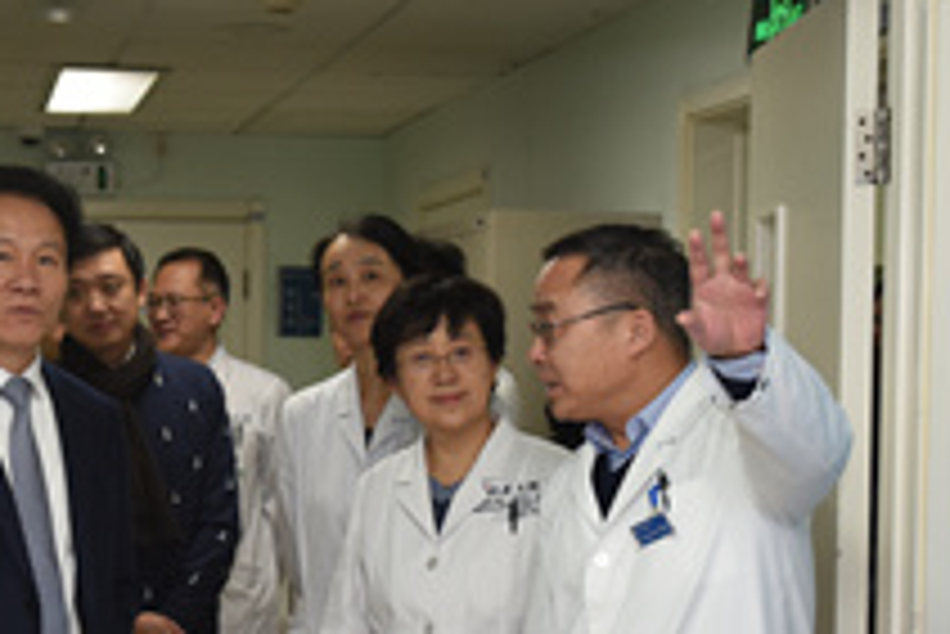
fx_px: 2535
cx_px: 176
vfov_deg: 14.2
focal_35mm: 96
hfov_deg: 20.9
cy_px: 465
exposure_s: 1/100
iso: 640
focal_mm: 35
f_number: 3.5
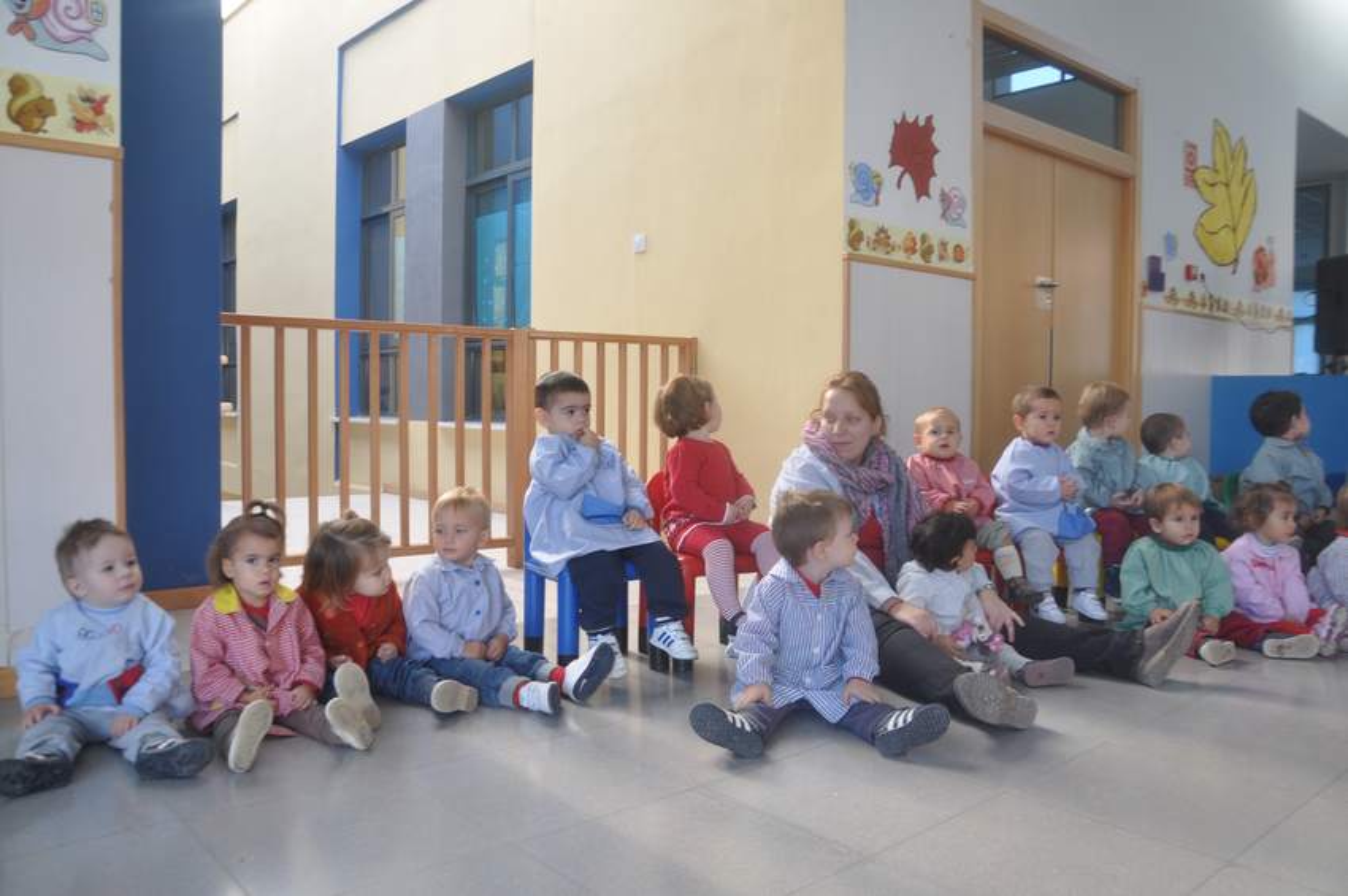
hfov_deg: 67.4
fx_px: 1010
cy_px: 448
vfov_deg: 47.8
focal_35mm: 27
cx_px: 674
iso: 200
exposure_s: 1/30
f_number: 5.6
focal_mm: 18
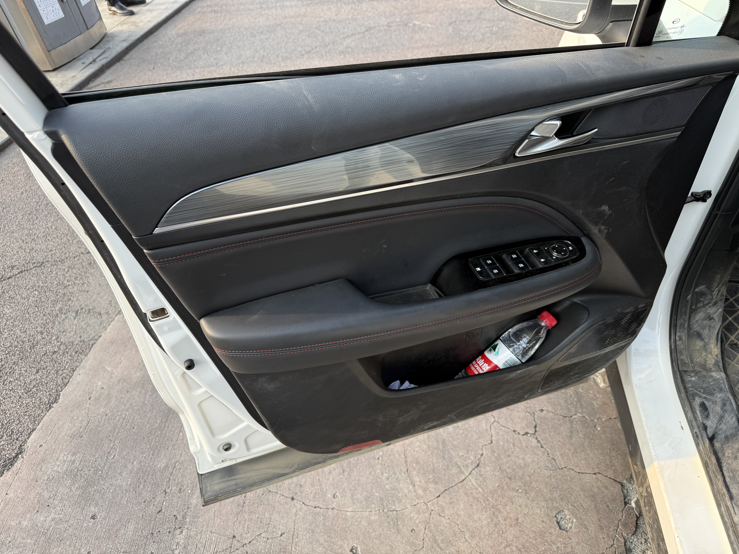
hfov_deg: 71.6
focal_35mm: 24
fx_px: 512
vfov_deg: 56.8
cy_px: 277
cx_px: 370
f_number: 1.78
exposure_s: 1/356
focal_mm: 6.76
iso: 80
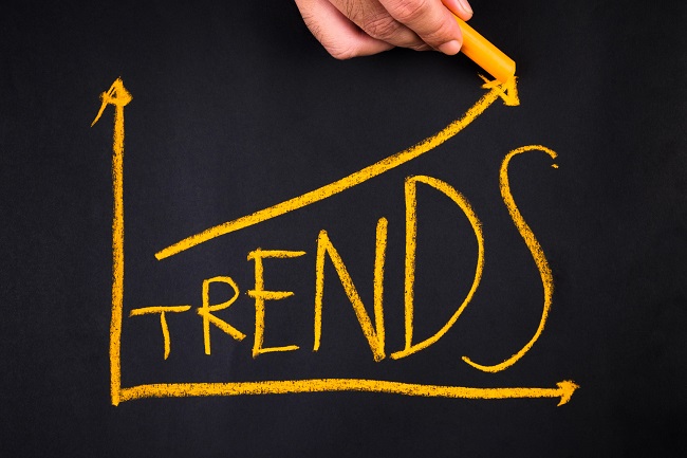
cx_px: 344
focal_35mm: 54
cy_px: 229
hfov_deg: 36.9
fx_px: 1030
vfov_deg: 25.0
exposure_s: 1/180
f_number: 8
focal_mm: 35.8
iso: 200
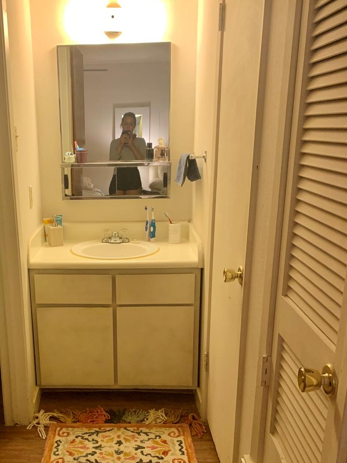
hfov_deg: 37.0
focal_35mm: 38
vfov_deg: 48.3
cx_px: 99
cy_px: 304
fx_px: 508
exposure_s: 1/60
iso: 250
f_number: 1.8
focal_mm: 4.25
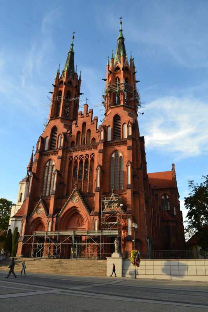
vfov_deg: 67.4
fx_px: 234
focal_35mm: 27
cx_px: 104
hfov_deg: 48.0
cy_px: 156
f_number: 10
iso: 400
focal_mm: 18
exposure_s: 1/200
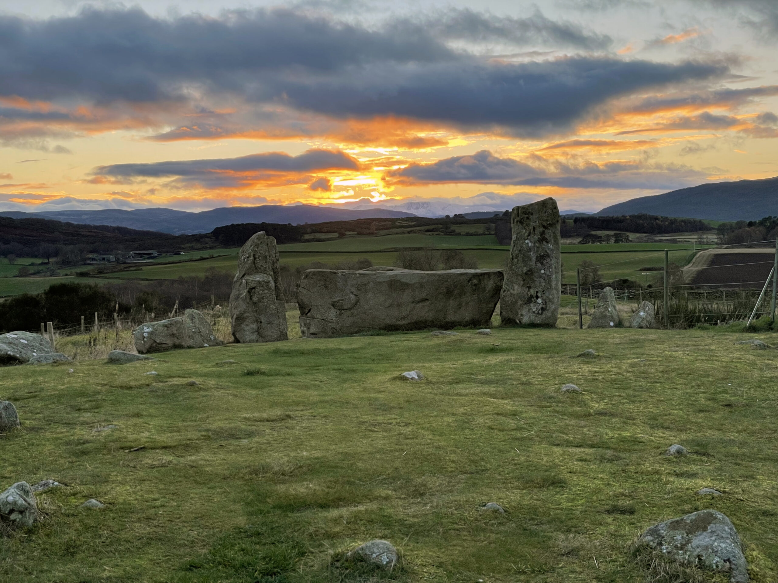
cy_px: 292
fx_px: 1169
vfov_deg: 28.0
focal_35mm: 52
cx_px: 389
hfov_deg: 36.8
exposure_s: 1/178
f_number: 2
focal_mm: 6
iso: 25
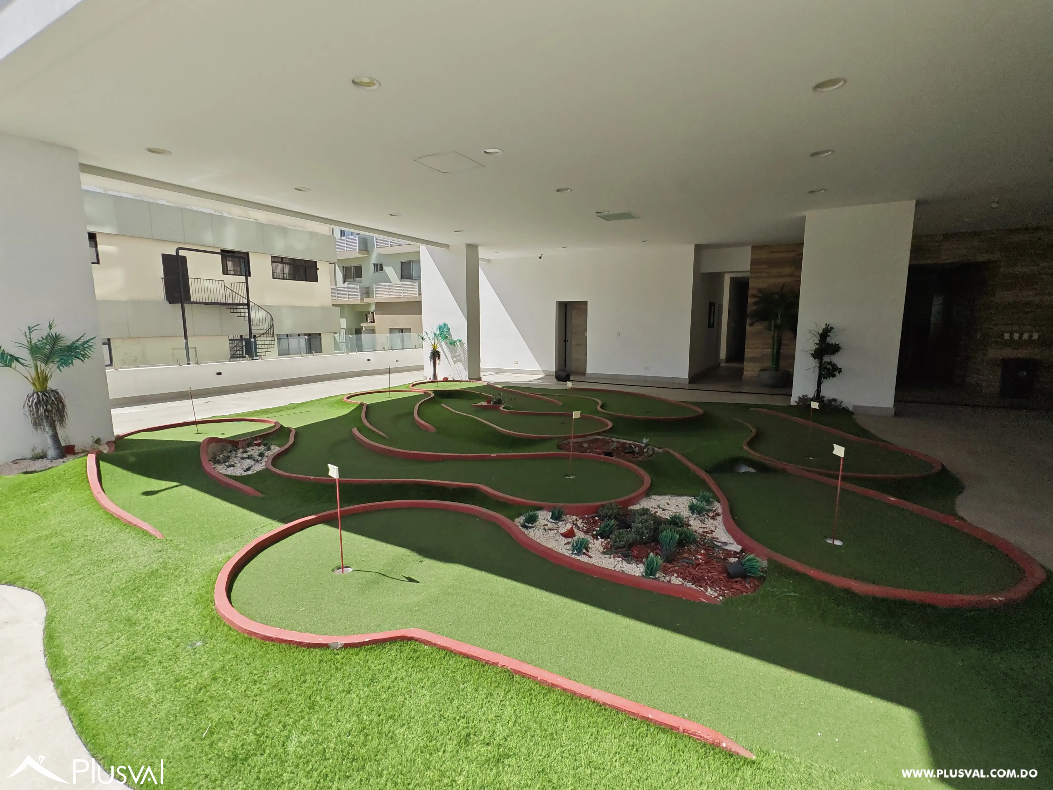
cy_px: 395
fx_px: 487
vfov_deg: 78.1
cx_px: 526
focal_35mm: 16
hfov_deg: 94.5
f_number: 2.2
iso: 50
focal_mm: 1.96
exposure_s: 1/1200
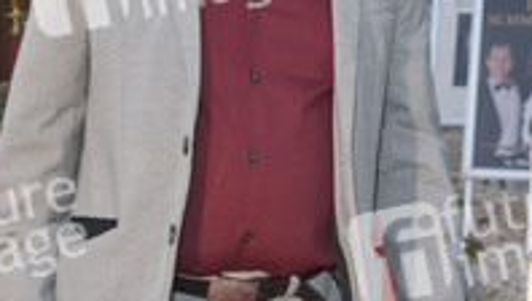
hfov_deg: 22.4
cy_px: 108
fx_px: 1342
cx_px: 242
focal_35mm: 95
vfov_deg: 12.8
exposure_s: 1/200
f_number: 5.6
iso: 640
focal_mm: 45
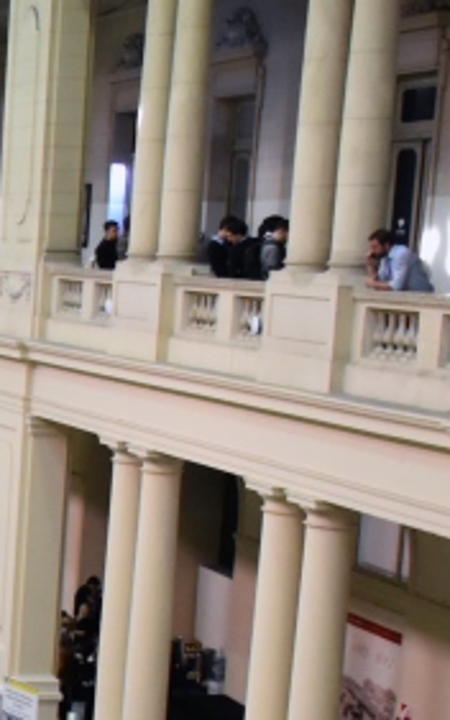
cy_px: 576
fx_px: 1964
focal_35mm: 100
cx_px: -496
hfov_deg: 11.5
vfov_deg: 20.6
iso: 3200
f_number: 5.6
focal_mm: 18
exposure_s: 1/125
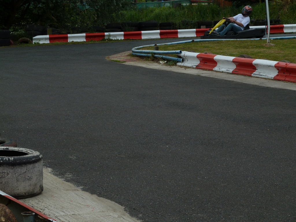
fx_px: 821
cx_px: 148
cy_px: 111
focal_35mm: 96
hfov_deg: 20.4
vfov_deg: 15.4
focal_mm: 15.8
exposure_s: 1/640
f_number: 4.3
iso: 80
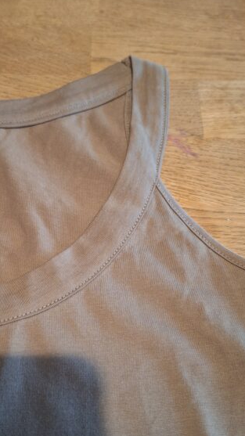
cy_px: 253
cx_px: 84
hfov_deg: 32.6
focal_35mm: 36
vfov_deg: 55.0
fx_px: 416
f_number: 1.8
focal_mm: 5.54
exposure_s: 1/25
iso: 500
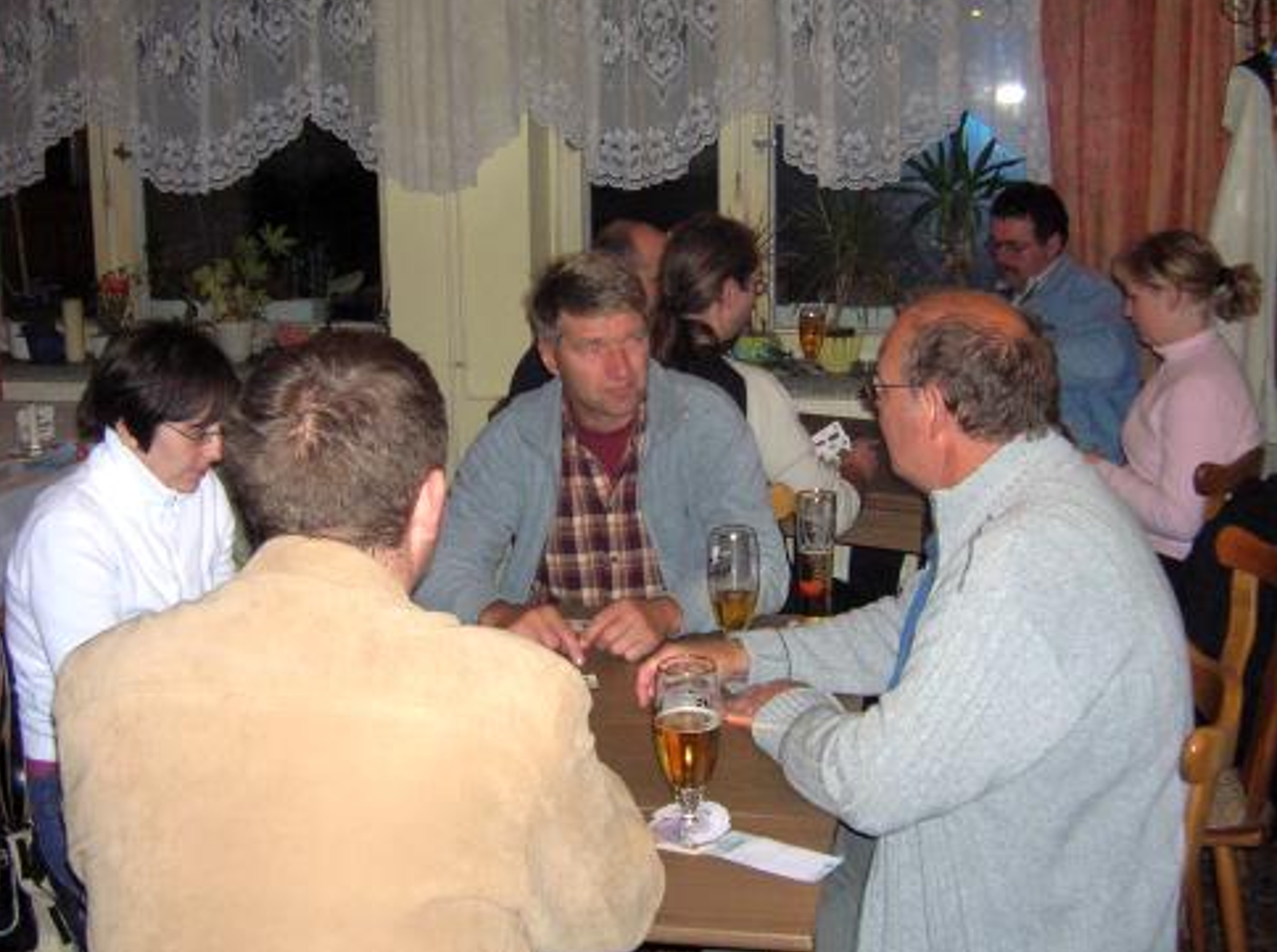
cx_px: 689
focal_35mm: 45
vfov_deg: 32.0
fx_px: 1657
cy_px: 419
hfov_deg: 42.1
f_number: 2.9
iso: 120
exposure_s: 1/60.1
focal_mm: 5.7
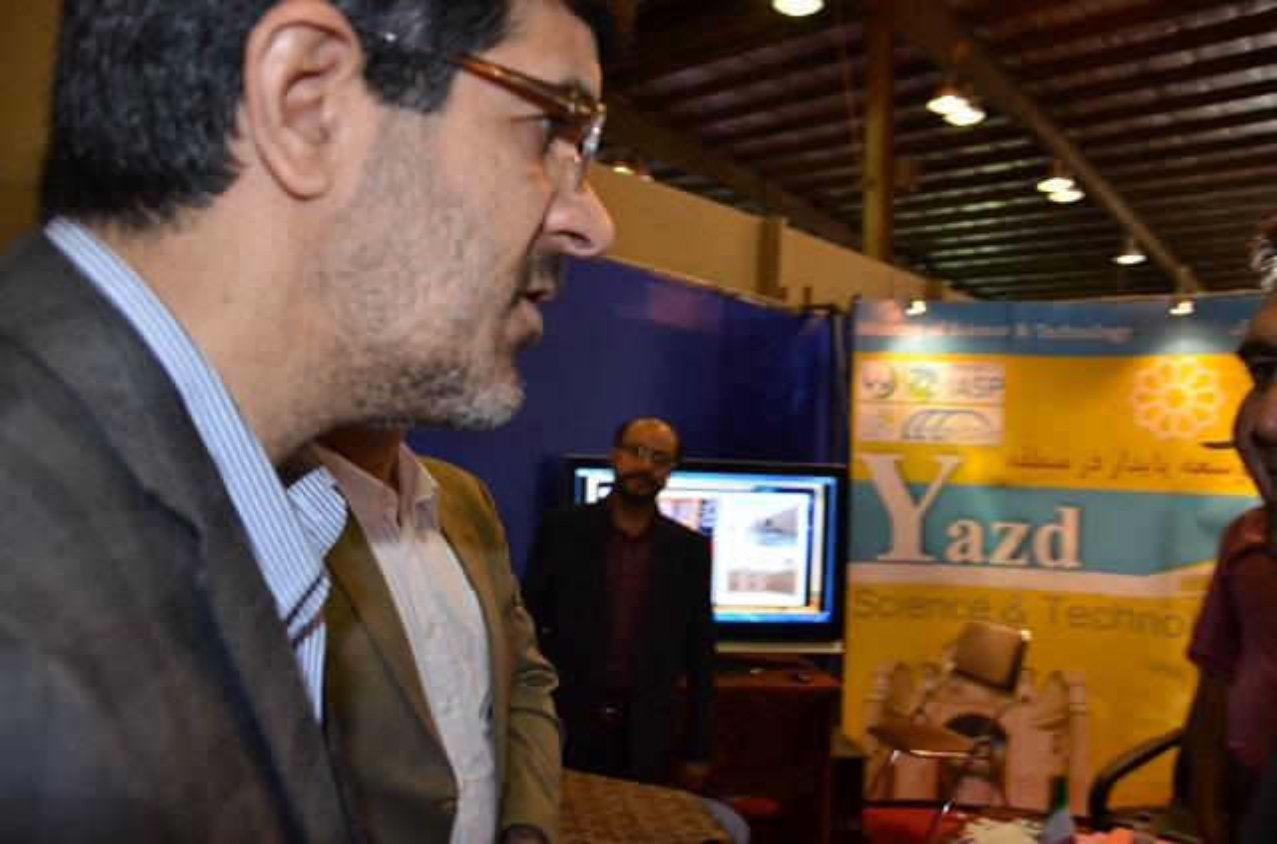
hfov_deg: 67.5
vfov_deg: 47.7
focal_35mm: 27
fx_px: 955
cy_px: 422
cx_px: 638
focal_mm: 18
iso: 800
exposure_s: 1/60
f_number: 3.5
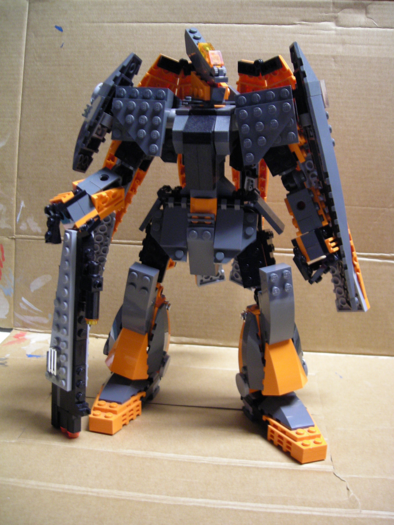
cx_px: 197
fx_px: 577
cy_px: 262
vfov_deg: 49.0
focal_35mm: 38
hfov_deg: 37.7
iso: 200
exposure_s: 1/4.6
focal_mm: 6.3
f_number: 3.2
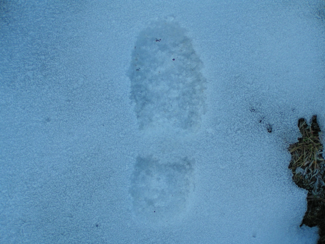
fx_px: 770
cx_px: 162
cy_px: 122
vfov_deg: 18.0
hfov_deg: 23.8
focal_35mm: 82
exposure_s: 1/640
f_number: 3.2
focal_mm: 12.6
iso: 50
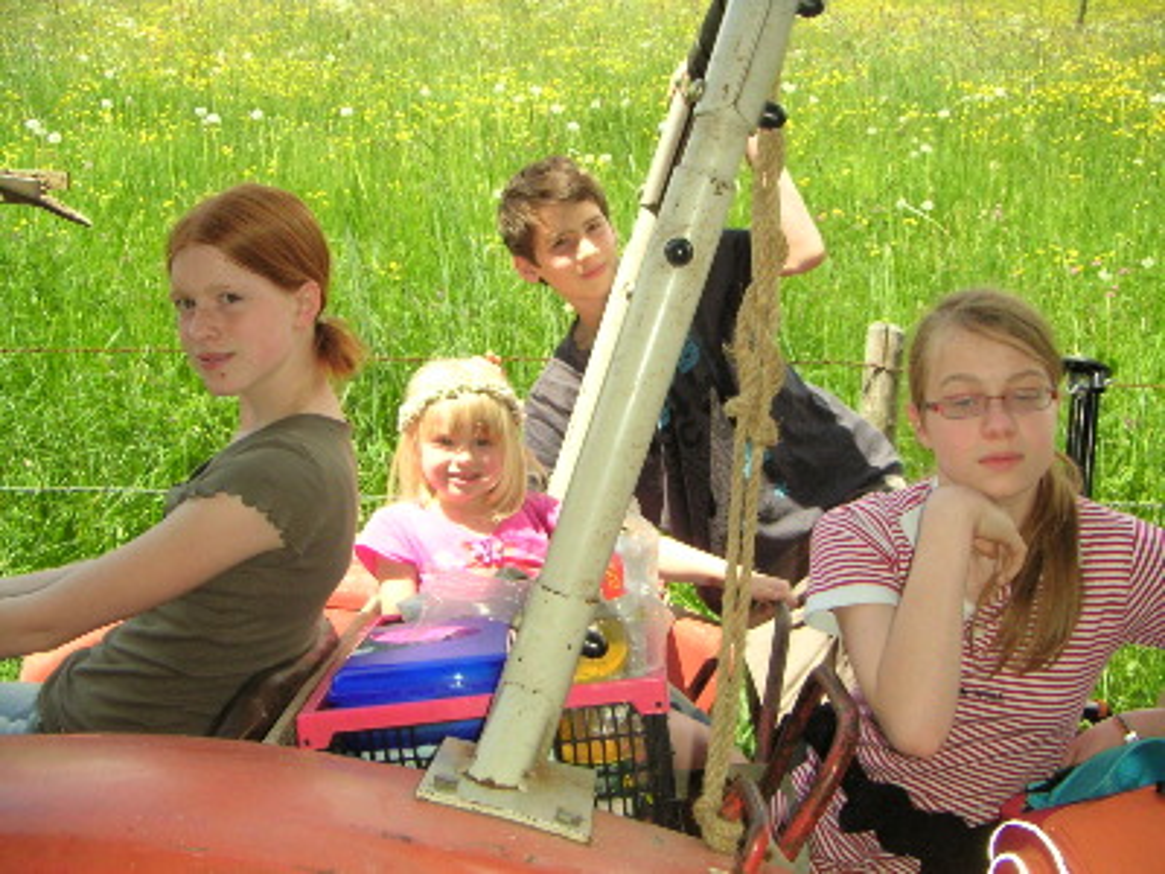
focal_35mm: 40
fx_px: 1346
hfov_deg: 46.8
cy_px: 437
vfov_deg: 36.0
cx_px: 582
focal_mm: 5.3
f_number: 6.7
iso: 200
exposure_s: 1/180
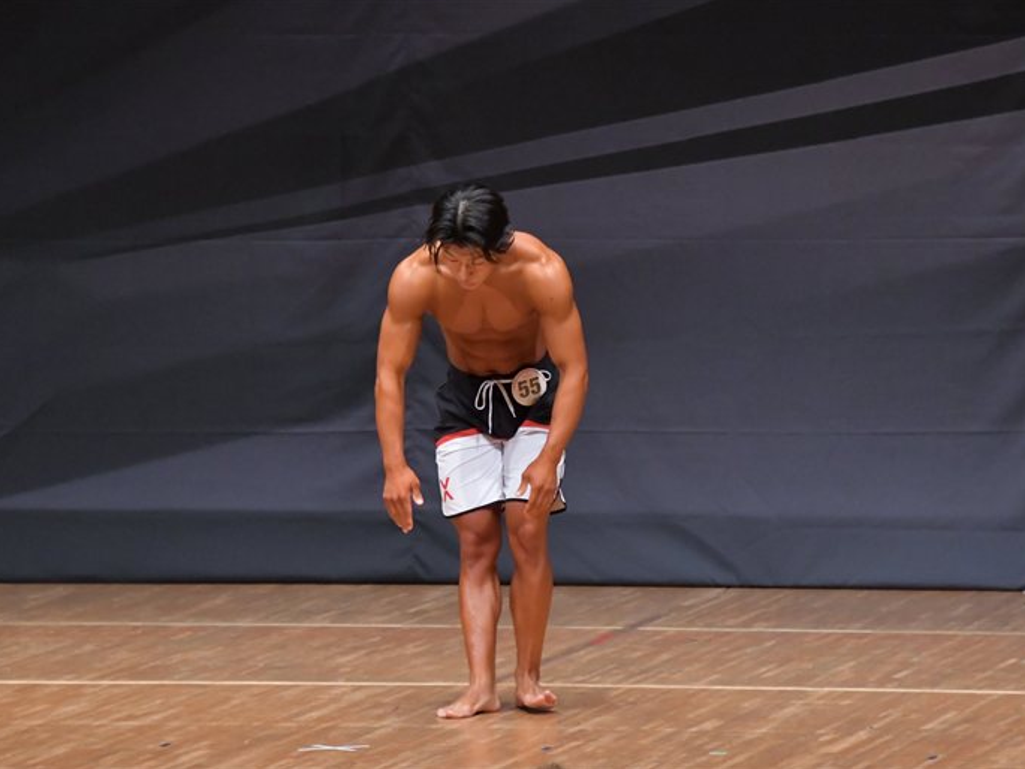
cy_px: 384
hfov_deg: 6.4
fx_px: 9181
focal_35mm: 310
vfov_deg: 4.8
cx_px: 523
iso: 6400
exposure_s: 1/400
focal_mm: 190
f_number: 5.6
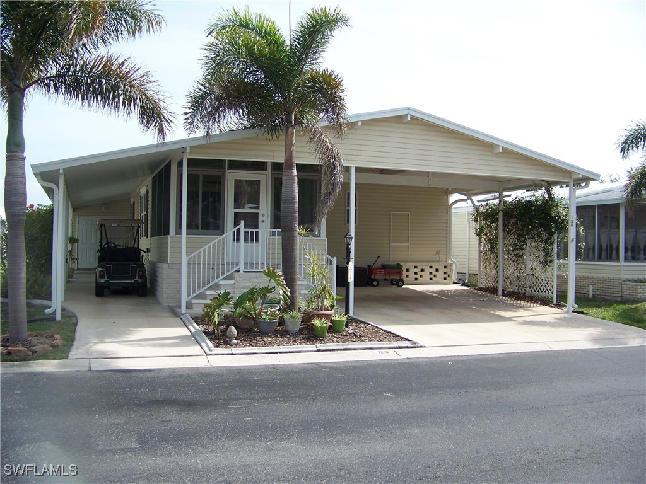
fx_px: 672
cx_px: 323
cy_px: 242
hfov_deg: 51.4
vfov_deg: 39.7
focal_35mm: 36
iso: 64
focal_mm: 5.85
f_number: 2.8
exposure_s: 1/640
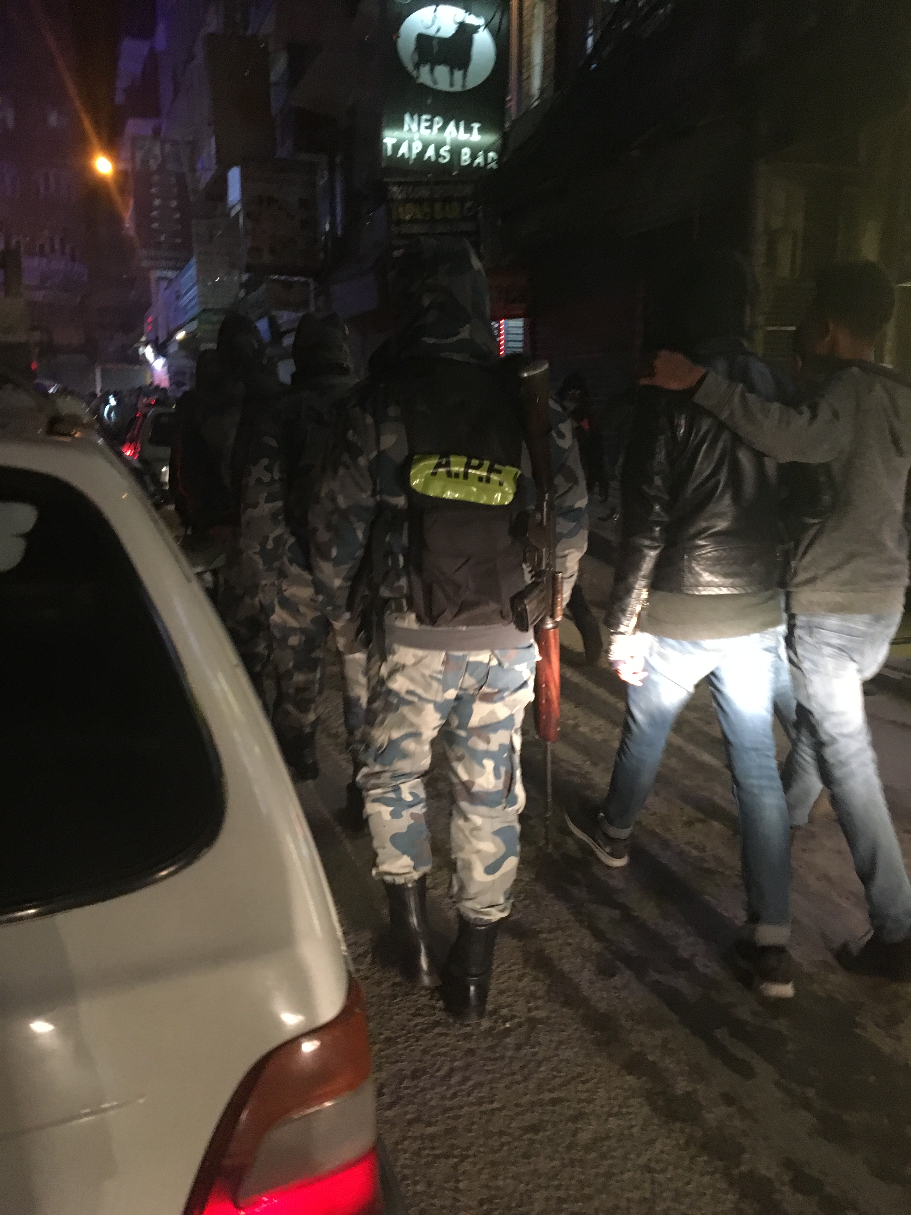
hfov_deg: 48.2
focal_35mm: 29
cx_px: 456
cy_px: 608
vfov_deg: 61.7
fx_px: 1018
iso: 250
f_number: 2.2
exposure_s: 1/17
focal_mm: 4.15
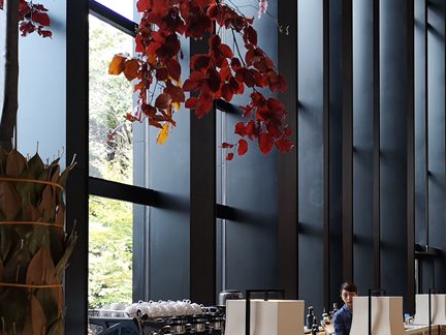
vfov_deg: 28.4
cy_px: 272
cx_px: 346
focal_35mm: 50
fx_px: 644
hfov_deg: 37.1
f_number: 1.8
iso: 64
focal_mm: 3.95
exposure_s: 1/60
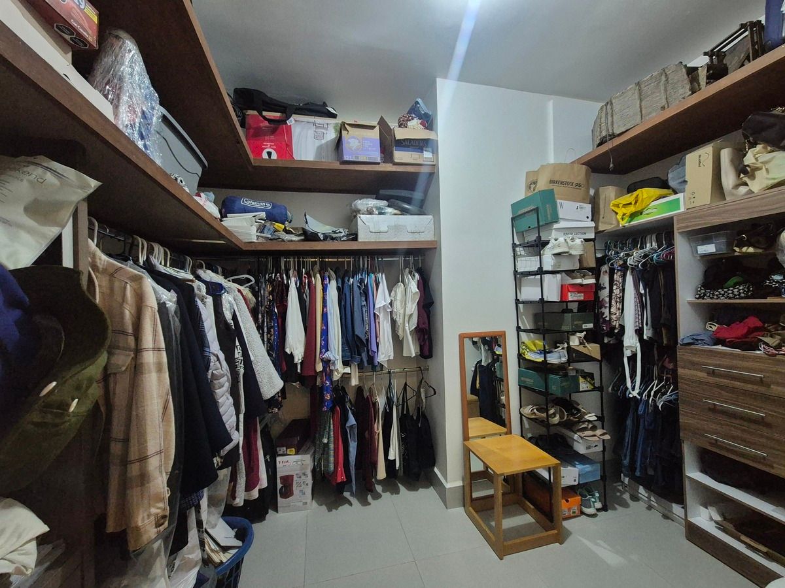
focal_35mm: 13
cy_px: 294
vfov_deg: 89.9
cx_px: 392
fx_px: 295
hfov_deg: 106.2
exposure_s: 1/60
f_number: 2.2
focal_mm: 2.2
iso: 1000
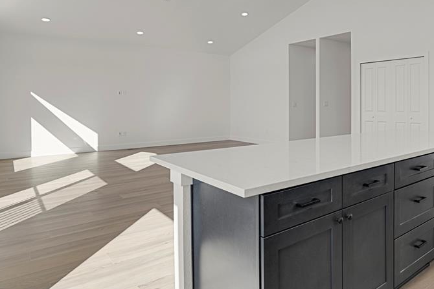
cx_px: 326
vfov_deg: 48.9
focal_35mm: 26
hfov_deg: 65.1
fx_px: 313
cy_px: 104
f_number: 8
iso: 250
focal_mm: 17
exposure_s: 1/6
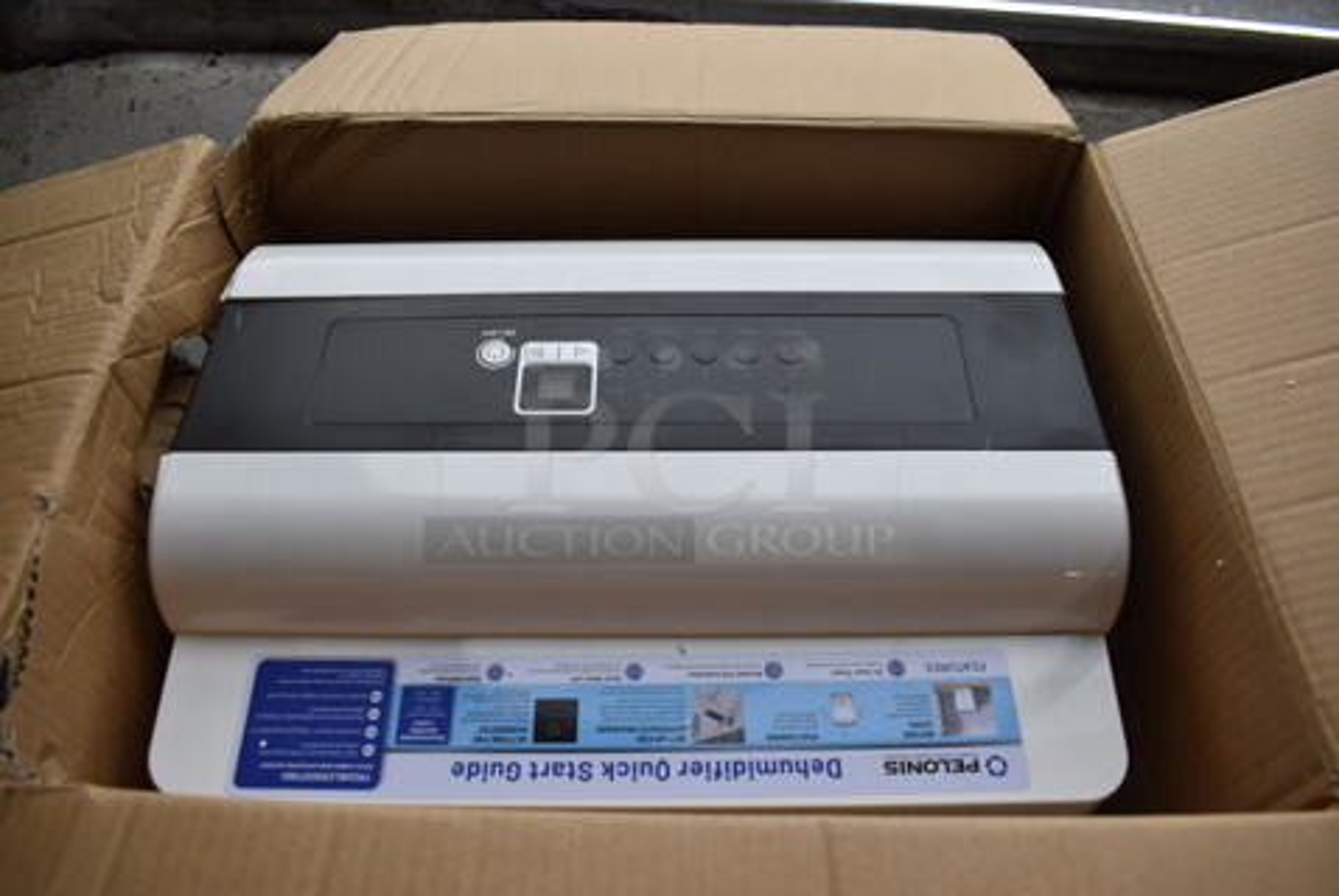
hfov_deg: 67.3
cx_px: 670
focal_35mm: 27
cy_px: 448
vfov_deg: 48.1
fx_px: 1005
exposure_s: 1/160
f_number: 6.3
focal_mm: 18
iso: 200
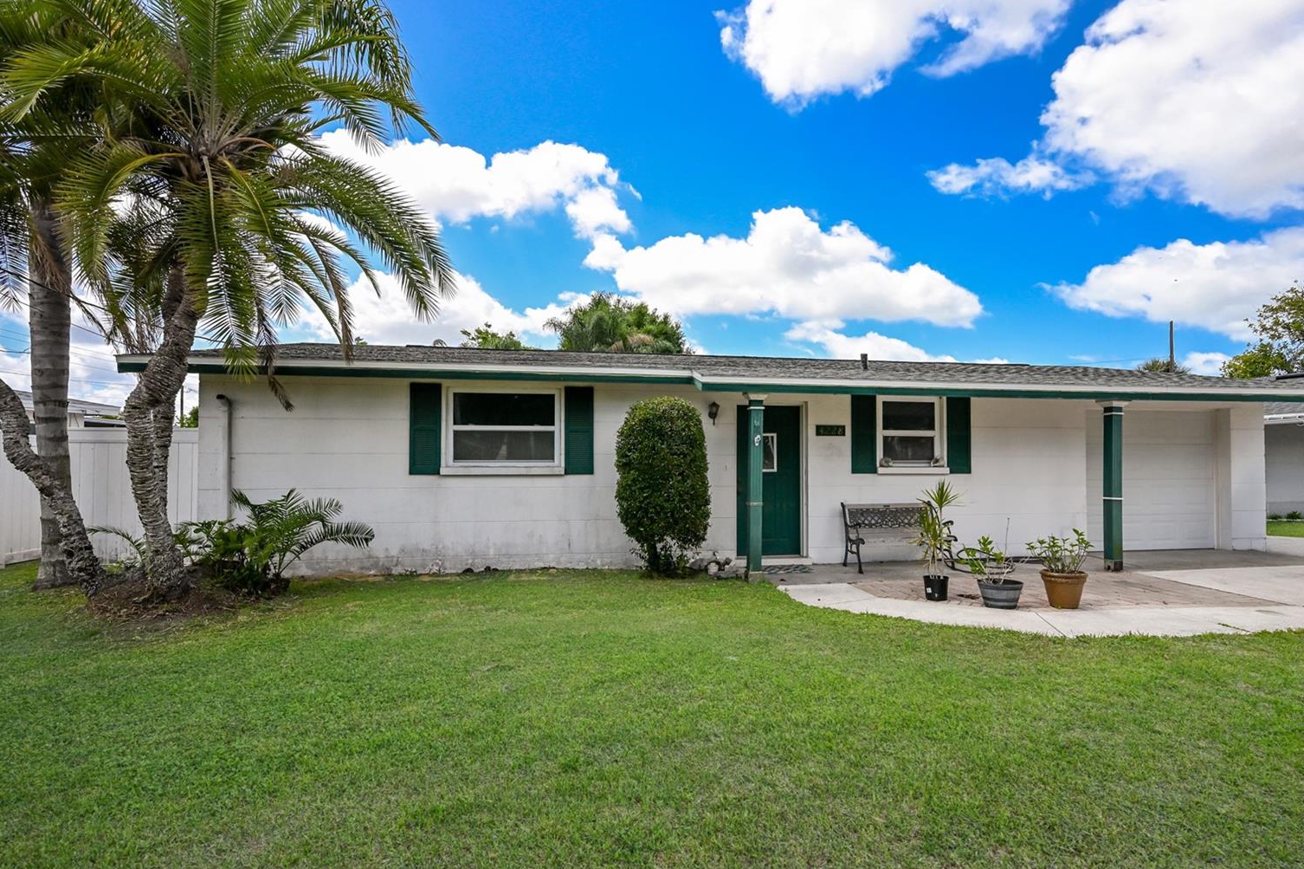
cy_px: 419
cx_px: 681
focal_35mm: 18
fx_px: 635
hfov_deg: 91.5
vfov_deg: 68.7
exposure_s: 1/2000
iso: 800
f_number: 8
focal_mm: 16.5
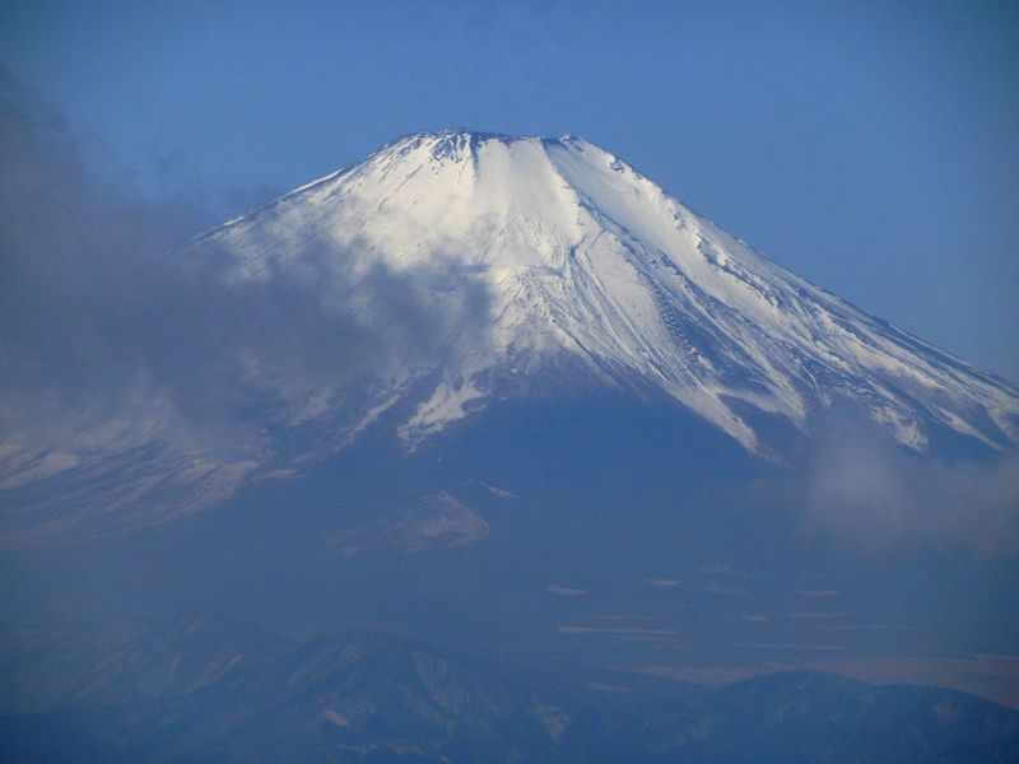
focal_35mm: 300
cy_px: 382
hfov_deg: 6.6
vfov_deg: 5.0
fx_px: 8831
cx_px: 510
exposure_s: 1/320
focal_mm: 52.5
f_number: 15.4
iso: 125
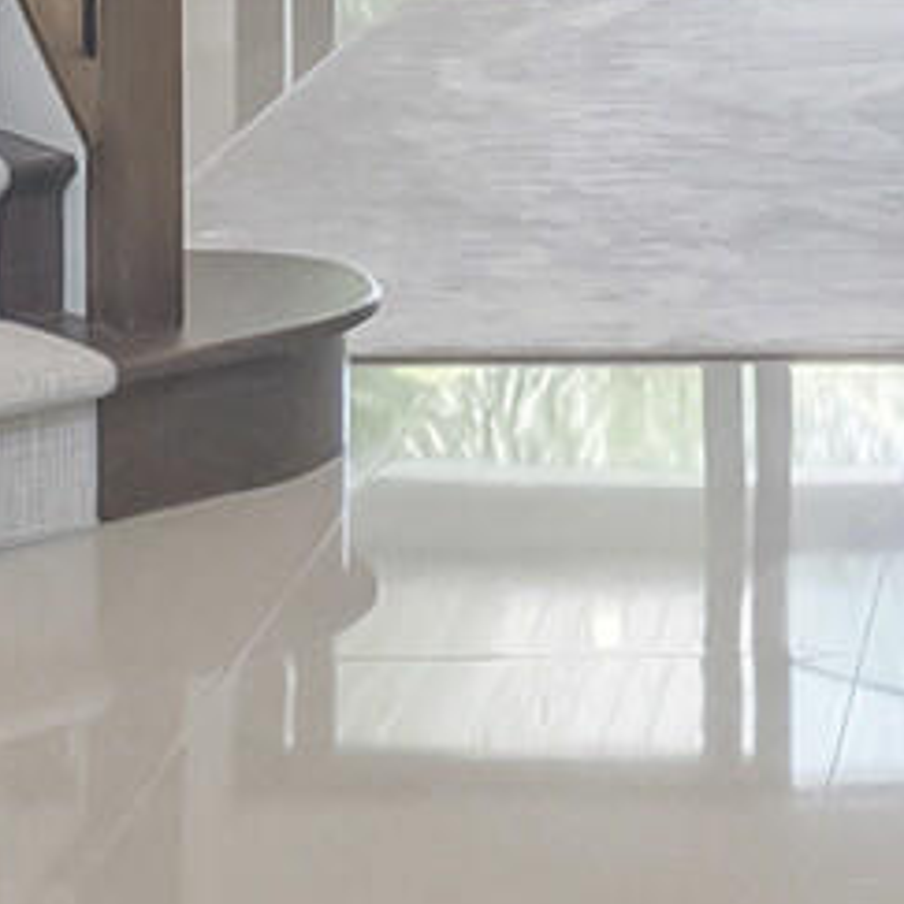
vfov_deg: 12.2
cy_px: -500
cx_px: 1235
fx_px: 4018
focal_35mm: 136
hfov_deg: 12.4
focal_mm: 10
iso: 640
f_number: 8
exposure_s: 1/10
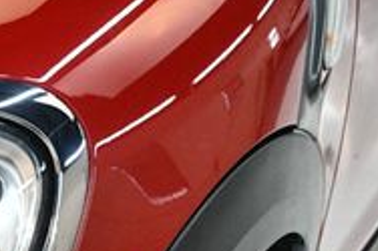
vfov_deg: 9.9
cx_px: -165
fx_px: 1395
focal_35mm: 133
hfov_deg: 14.5
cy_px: 418
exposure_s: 1/125
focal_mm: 26
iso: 2000
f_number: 3.8
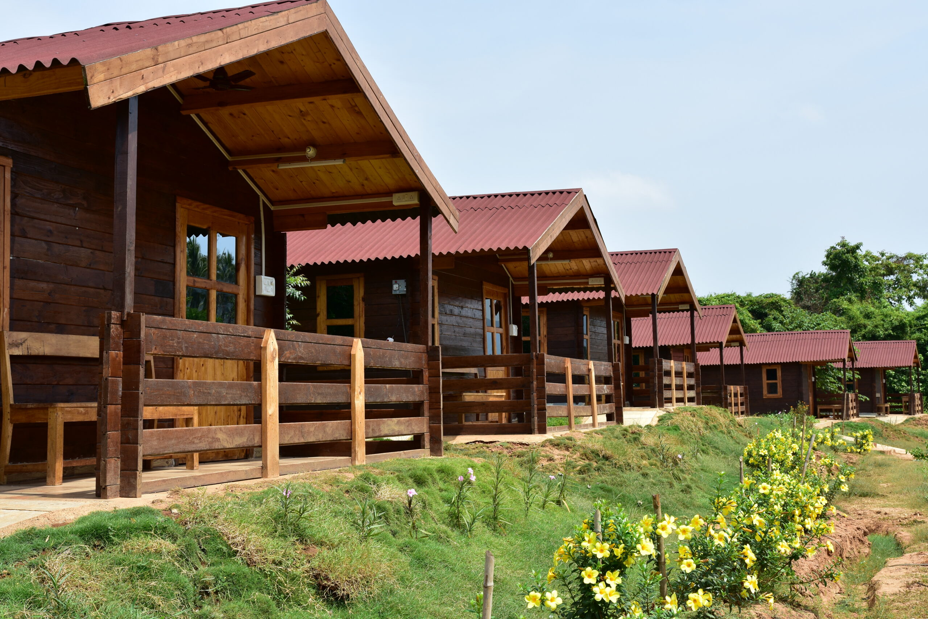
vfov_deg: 31.9
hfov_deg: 46.4
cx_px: 464
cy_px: 310
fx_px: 1083
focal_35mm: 42
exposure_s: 1/250
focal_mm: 28
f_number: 9
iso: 125
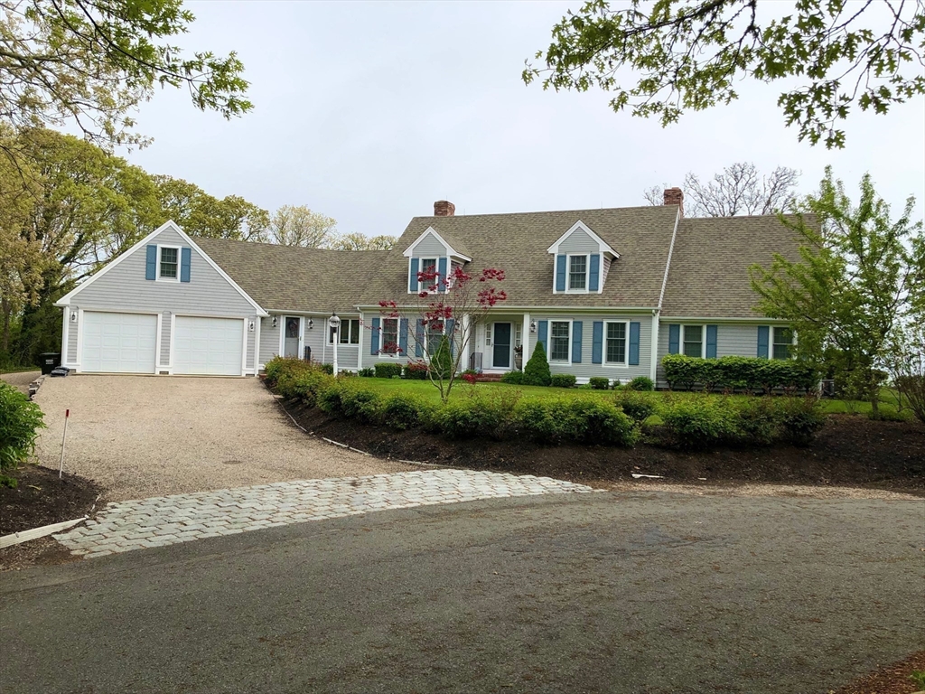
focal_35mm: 28
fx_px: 748
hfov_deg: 63.4
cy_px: 347
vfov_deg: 49.7
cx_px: 462
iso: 25
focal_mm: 3.99
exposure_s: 1/2558
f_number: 1.8
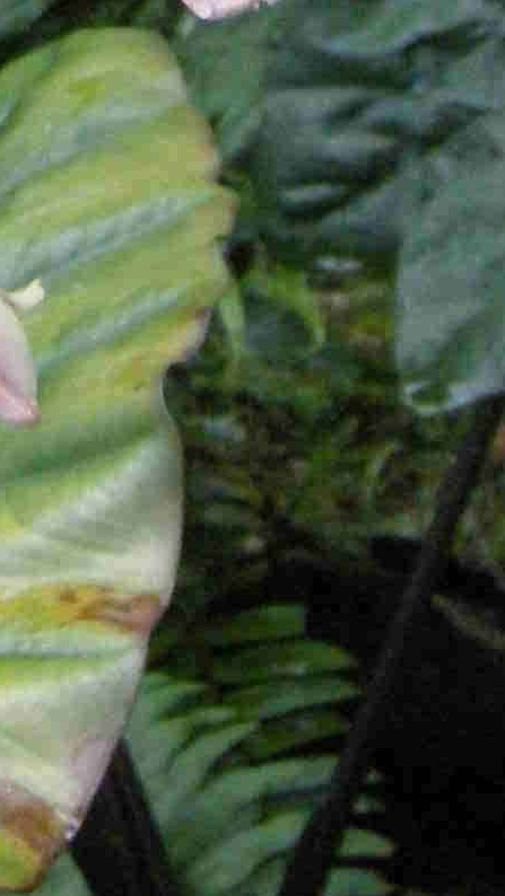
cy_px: -705
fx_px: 4568
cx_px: -234
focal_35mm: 192
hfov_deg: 6.3
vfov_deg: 10.6
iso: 400
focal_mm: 7.5
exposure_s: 1/32.8
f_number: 2.7
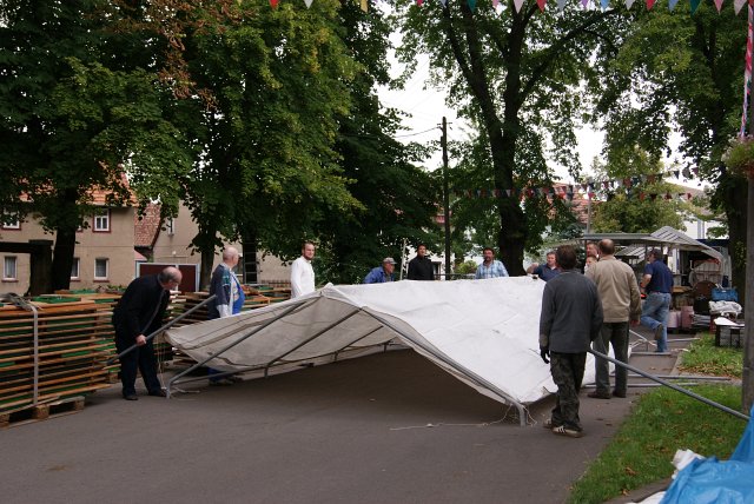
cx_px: 377
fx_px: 880
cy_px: 252
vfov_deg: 32.0
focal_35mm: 42
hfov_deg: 46.4
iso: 100
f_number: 5
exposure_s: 1/160
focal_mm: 28
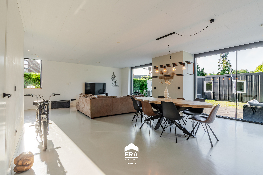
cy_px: 88
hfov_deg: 93.3
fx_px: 124
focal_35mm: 17
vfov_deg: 70.4
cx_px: 132
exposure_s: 1/400
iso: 250
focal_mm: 17
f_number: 11
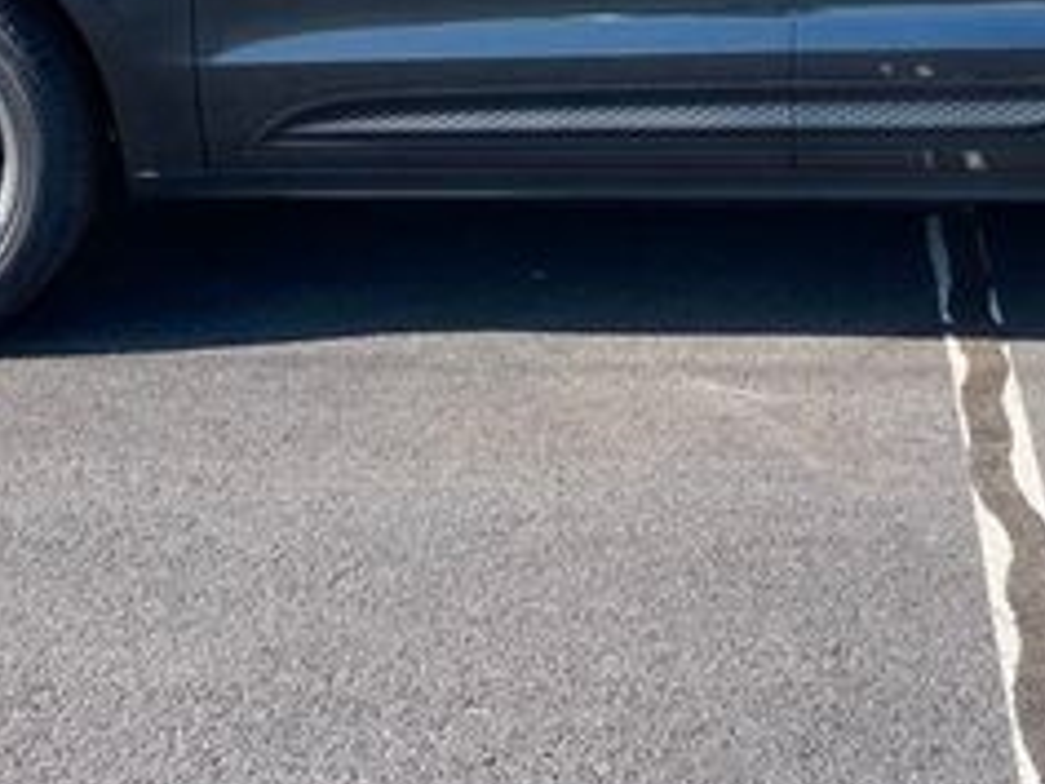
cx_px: 726
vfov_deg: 18.2
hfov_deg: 25.5
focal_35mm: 76
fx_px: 2294
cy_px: -213
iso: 20
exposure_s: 1/827
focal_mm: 3.99
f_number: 1.8
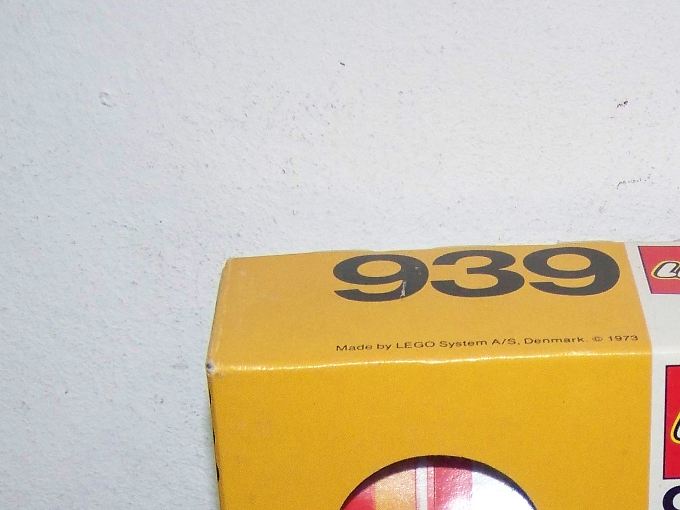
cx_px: 589
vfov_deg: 15.2
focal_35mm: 94
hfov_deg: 20.5
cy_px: 612
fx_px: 1846
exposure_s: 1/30
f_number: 2.8
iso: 200
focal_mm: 6.3
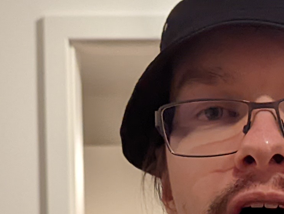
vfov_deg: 10.6
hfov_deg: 14.5
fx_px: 1093
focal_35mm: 133
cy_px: 365
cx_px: 304
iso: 1003
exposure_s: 1/226
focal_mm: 6.81
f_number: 1.85
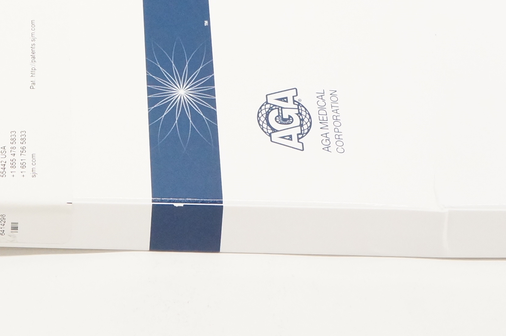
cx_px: -47
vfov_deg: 9.2
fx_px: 2057
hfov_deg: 13.7
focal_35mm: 146
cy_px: -51
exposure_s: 1/200
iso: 1600
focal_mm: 33
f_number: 7.1
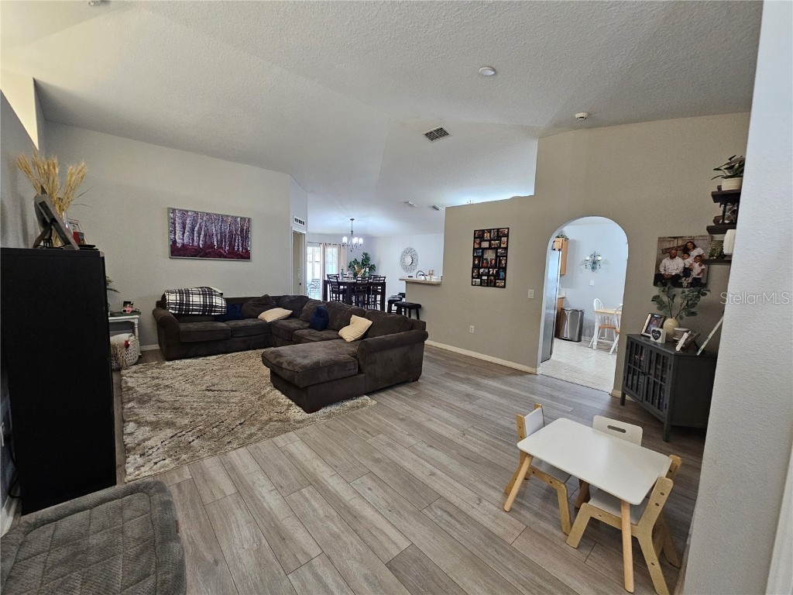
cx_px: 396
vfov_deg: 89.9
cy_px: 298
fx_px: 298
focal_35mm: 13
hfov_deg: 106.2
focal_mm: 2.2
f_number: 2.2
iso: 320
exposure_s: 1/40
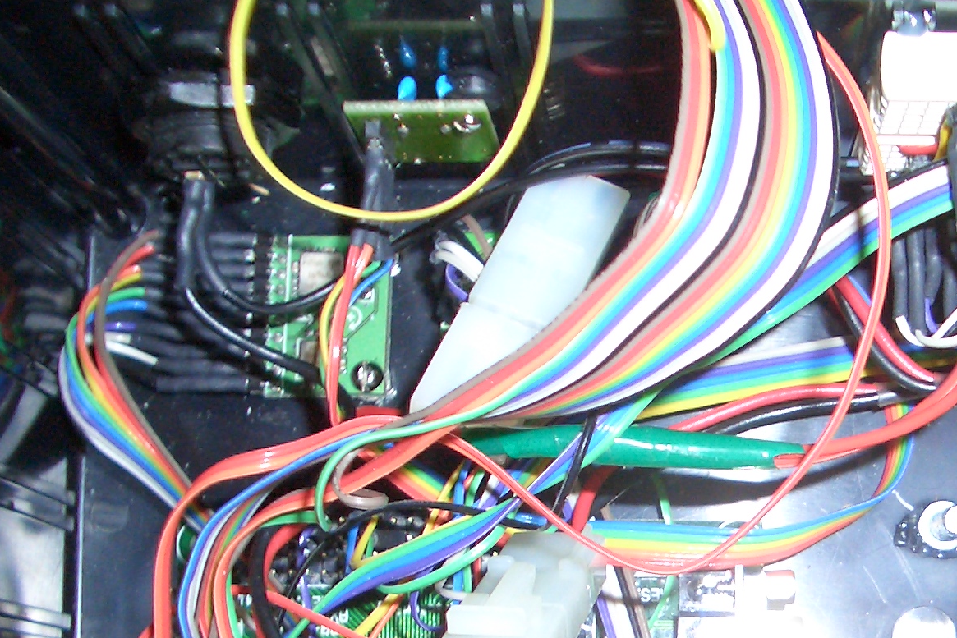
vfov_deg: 18.4
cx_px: 720
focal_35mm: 72
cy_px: 637
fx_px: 1914
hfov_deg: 27.7
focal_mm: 5.8
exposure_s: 1/60
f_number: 2.6
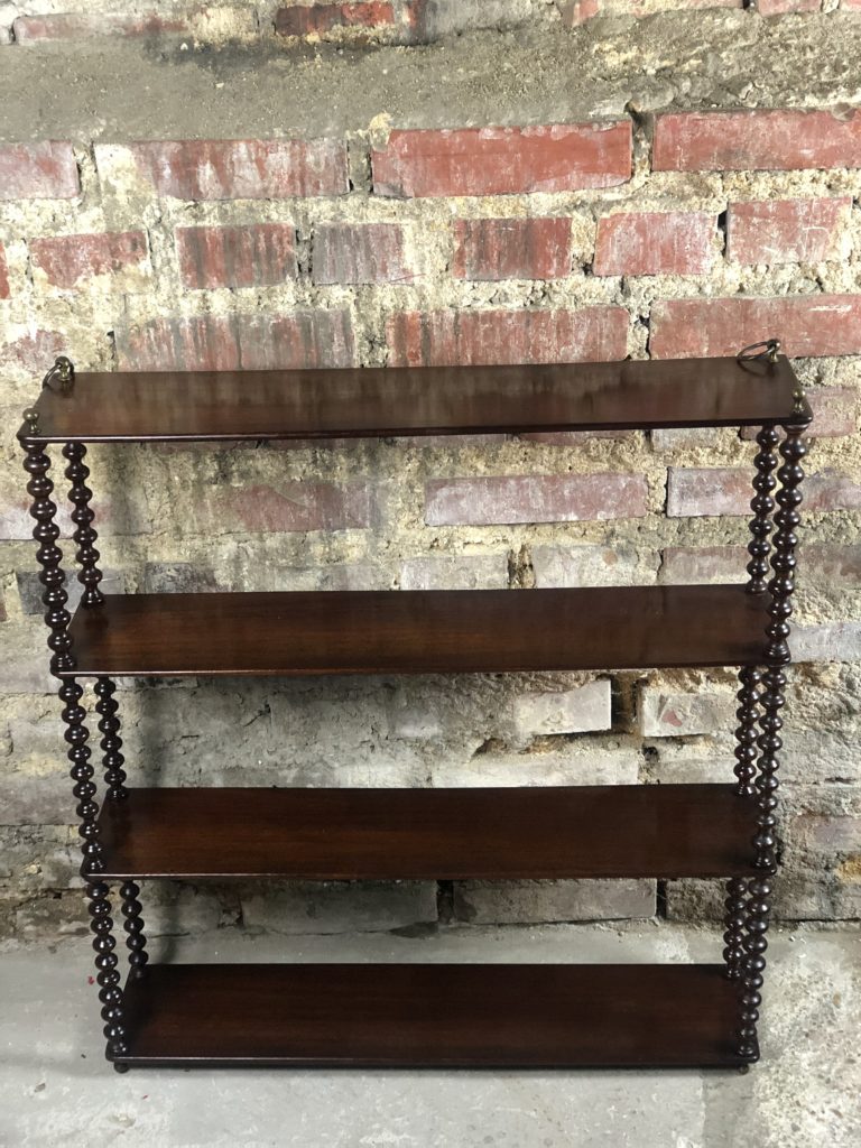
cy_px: 574
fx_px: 1725
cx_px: 430
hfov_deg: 28.0
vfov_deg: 36.8
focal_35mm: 52
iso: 160
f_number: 2.4
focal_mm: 6
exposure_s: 1/33
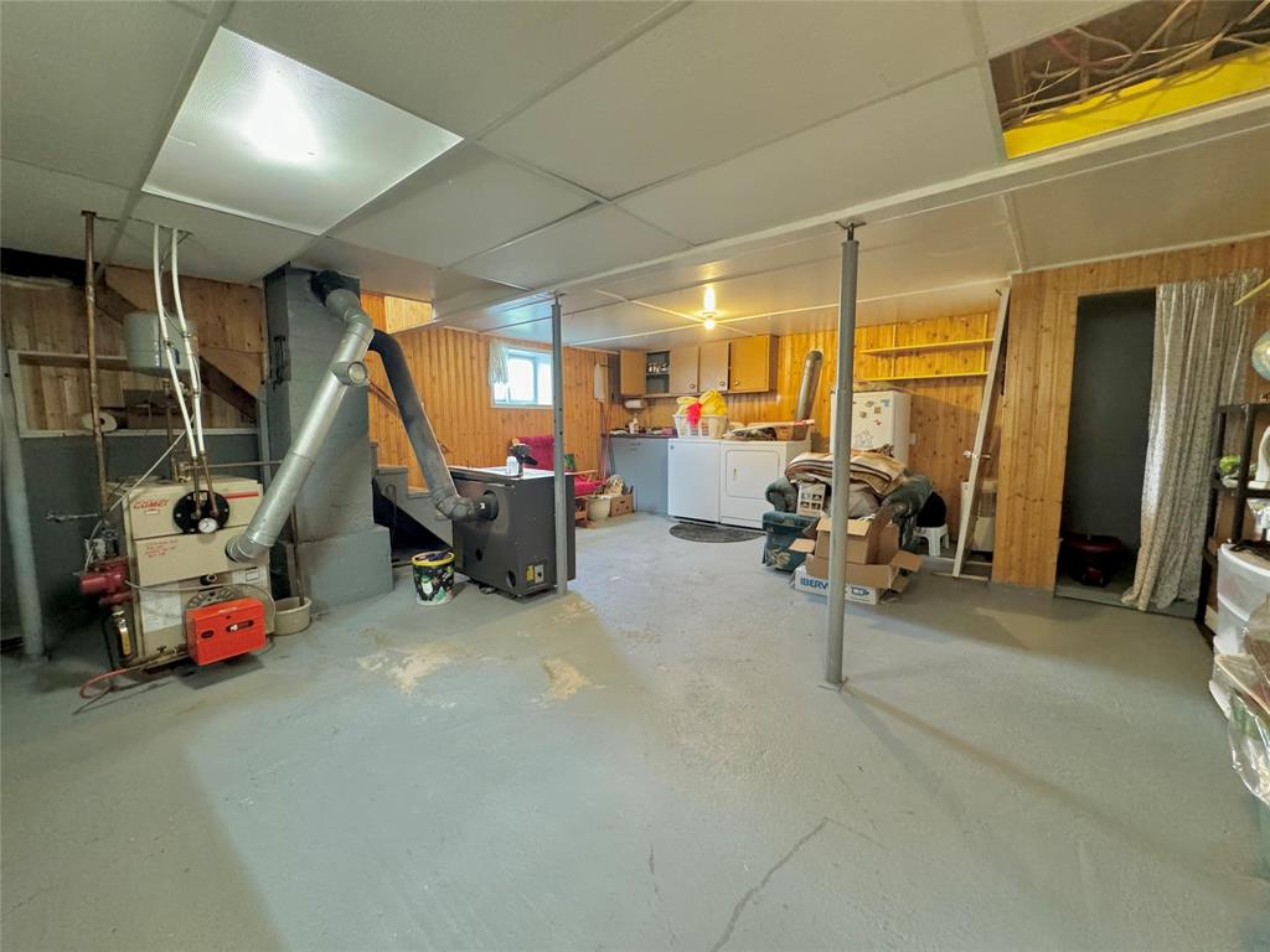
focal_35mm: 14
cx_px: 635
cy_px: 476
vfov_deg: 85.7
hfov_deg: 102.1
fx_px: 514
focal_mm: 2.22
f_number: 2.2
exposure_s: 1/60
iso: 800
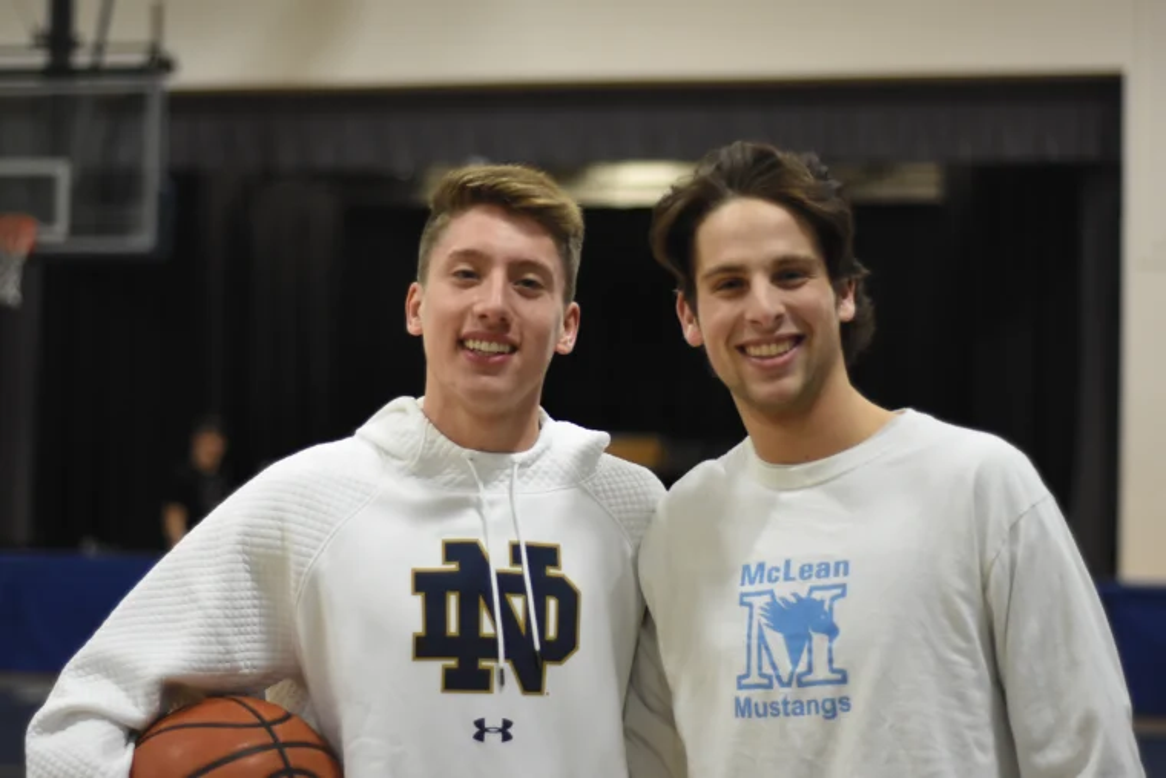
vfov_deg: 18.2
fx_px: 2429
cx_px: 583
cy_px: 389
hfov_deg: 27.0
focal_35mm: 75
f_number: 1.8
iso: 1600
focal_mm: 50
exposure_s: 1/500
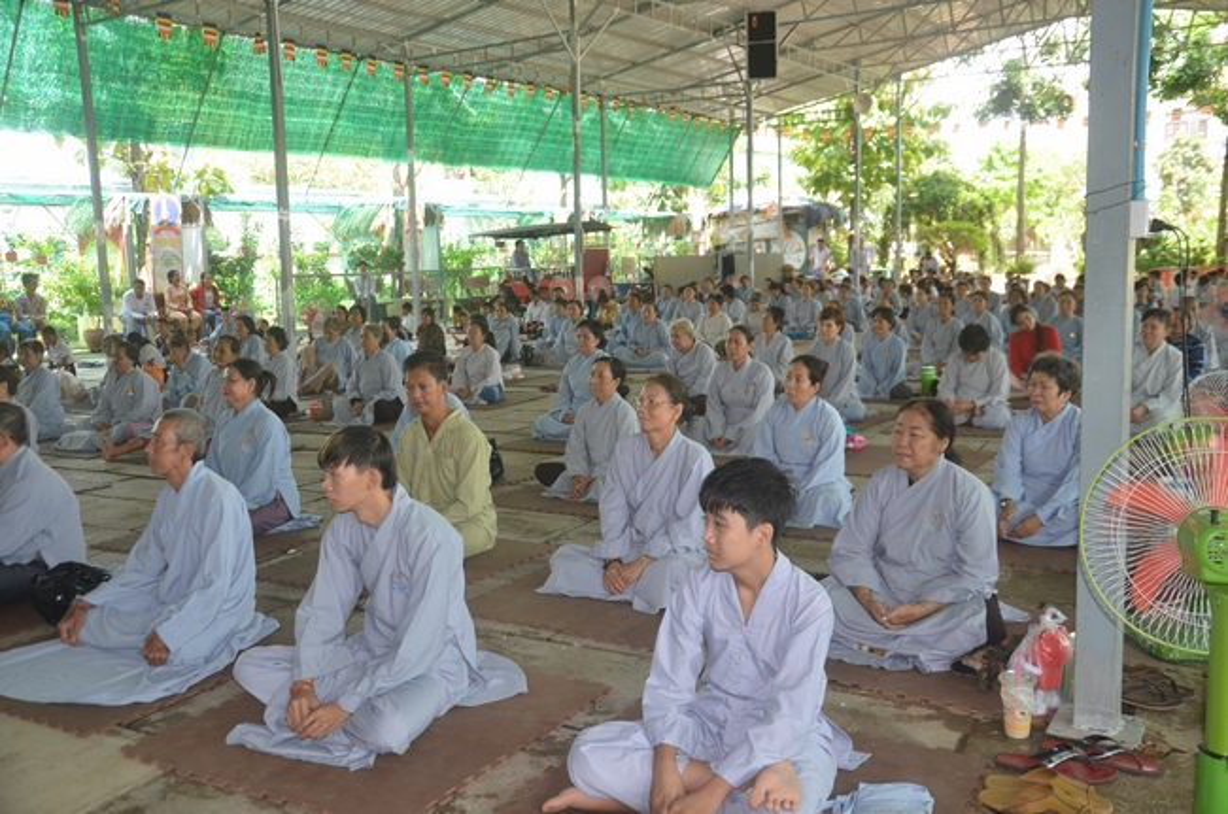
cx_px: 614
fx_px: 1124
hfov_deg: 57.3
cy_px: 407
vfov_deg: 39.8
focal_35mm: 33
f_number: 4
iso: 400
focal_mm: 22
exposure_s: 1/200
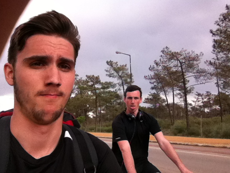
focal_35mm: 35
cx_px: 115
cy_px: 86
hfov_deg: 52.6
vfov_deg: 40.7
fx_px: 233
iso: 125
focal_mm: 3.85
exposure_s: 1/1325
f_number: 2.4
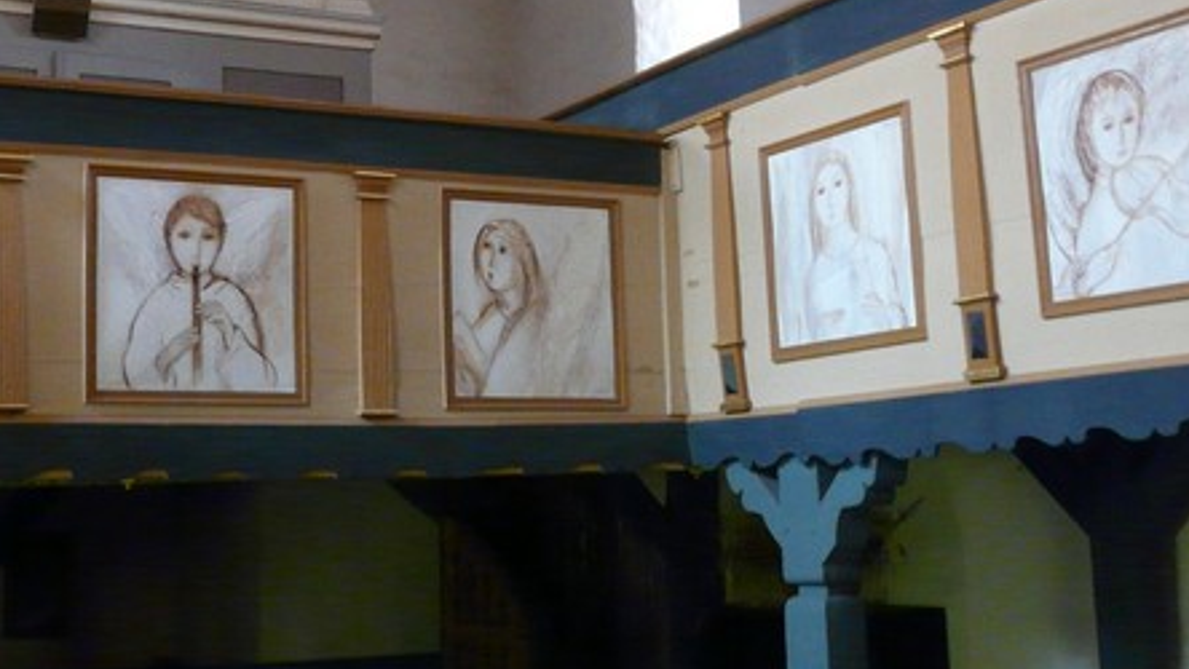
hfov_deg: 37.4
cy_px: 254
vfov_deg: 21.8
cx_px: 383
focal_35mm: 55
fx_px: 1734
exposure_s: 1/13
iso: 400
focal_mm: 4.6
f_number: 2.8
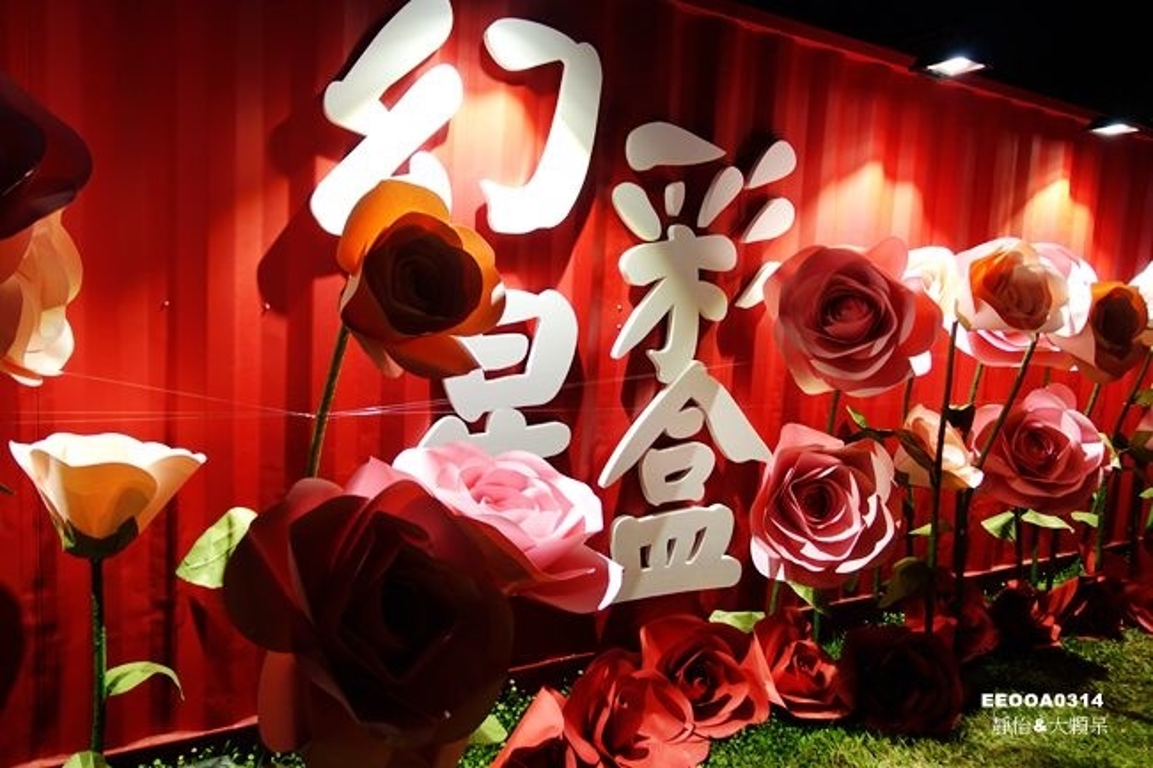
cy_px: 384
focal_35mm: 24
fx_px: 768
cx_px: 576
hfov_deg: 73.8
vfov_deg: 53.1
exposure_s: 1/30
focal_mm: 8.8
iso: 200
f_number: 1.8
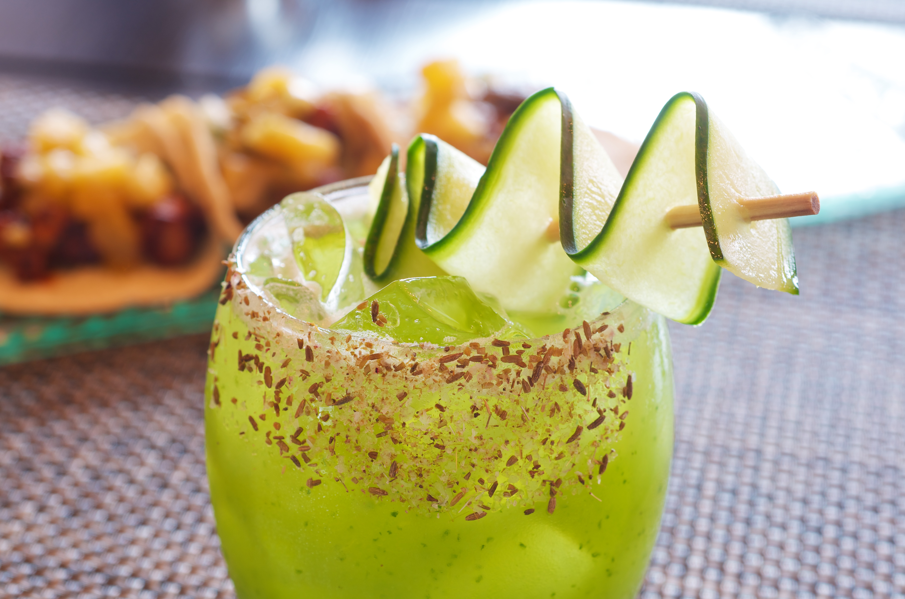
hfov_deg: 22.7
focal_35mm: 90
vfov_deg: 15.1
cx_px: 452
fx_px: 2258
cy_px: 300
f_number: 7.1
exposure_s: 3
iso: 100
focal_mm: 60
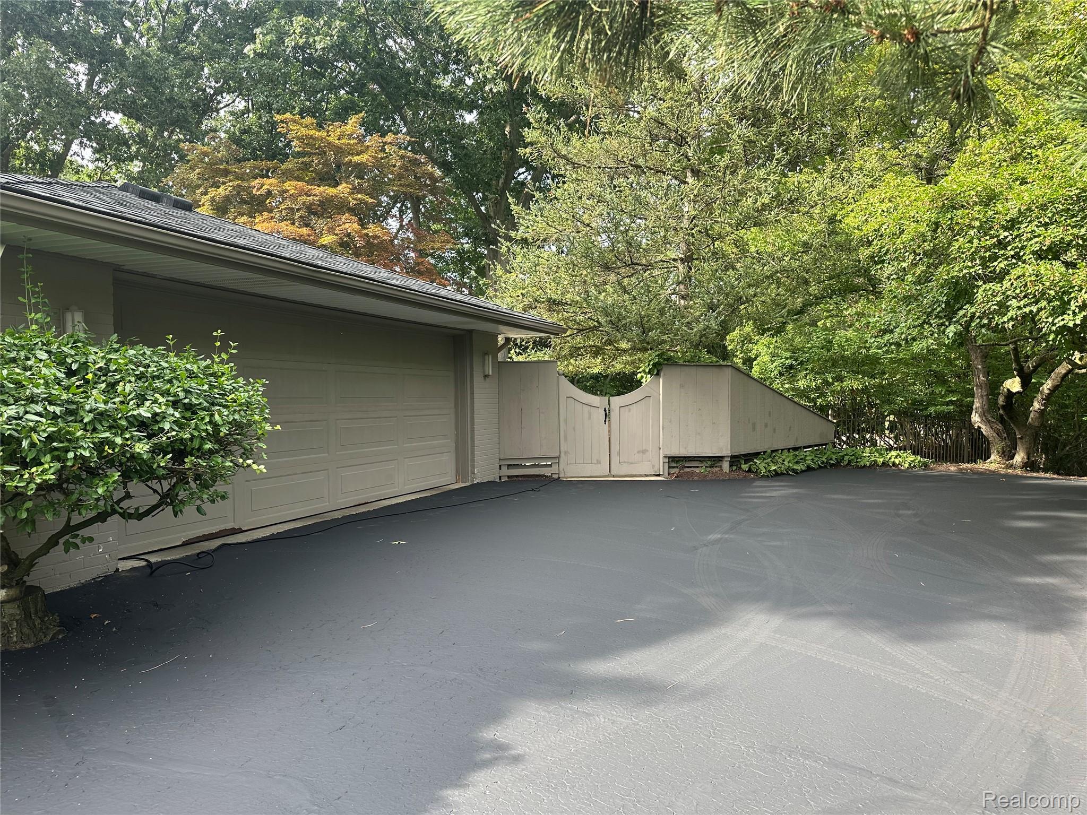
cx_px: 544
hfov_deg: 71.6
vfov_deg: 56.8
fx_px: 754
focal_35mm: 24
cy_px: 408
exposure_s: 1/341
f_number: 1.78
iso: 80
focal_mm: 6.86
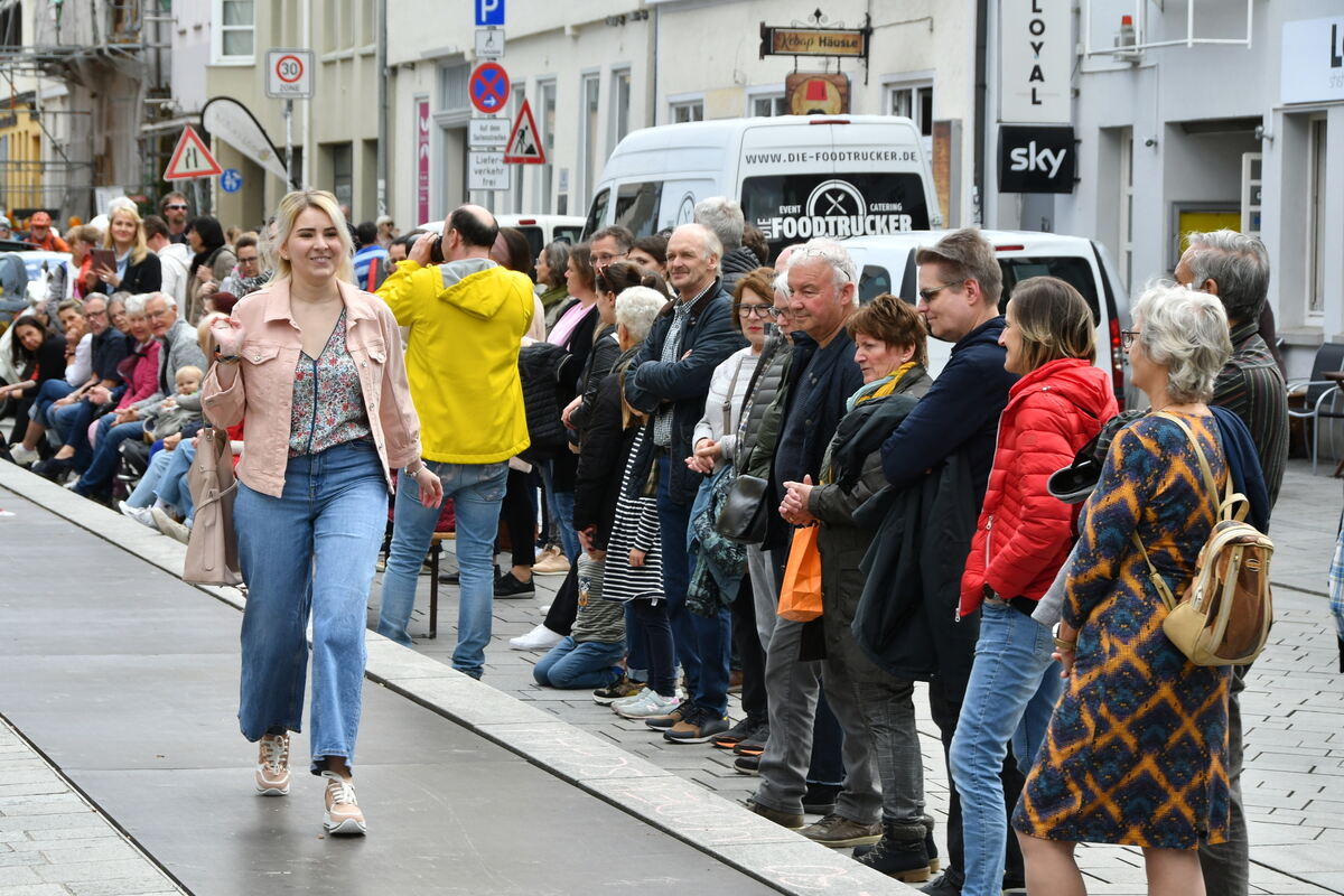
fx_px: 4200
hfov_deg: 18.2
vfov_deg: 12.2
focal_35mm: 112
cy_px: 448
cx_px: 672
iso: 500
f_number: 9
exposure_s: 1/320
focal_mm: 75
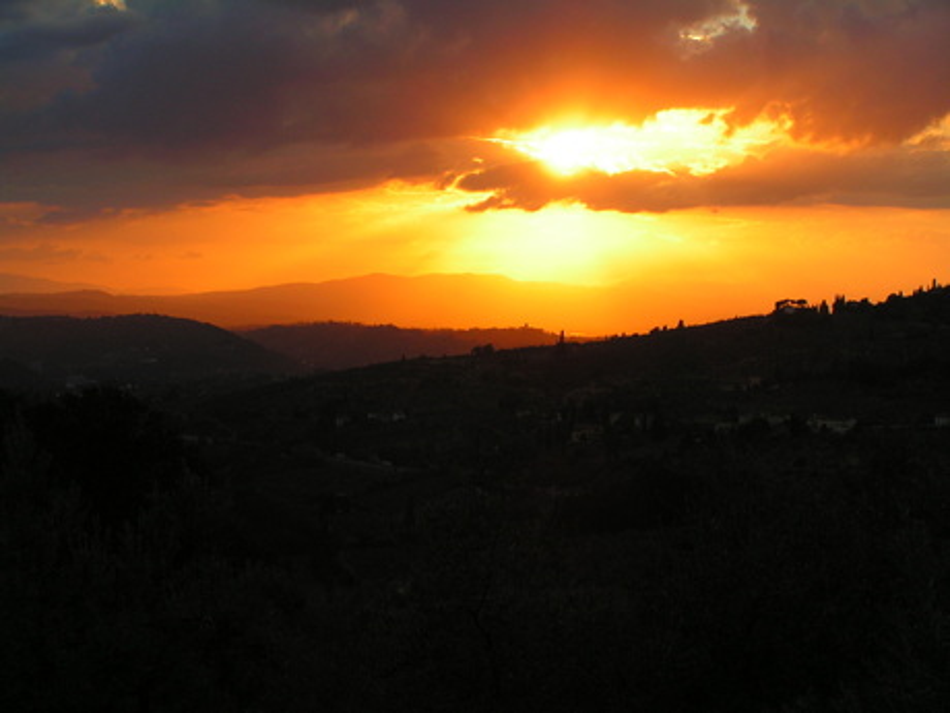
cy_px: 356
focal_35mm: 89
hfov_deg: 22.0
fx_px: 2443
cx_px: 475
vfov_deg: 16.6
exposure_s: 1/250
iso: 50
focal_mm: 14.8
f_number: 5
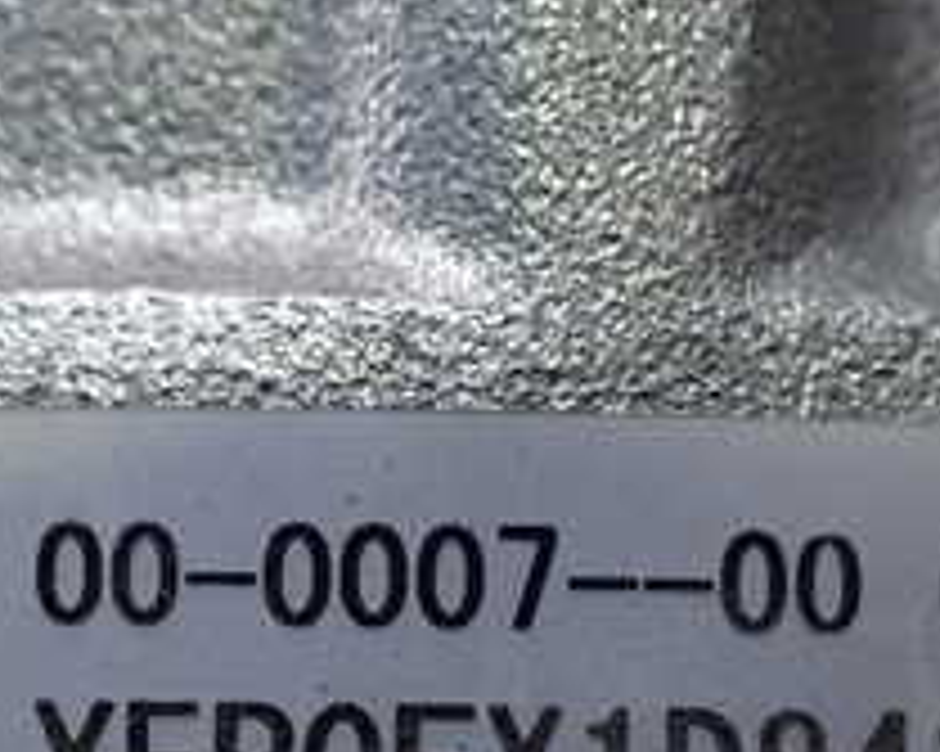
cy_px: 738
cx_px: 454
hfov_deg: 22.8
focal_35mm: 84
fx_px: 2336
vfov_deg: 17.9
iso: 500
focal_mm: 5.4
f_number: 2.3
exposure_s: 1/125
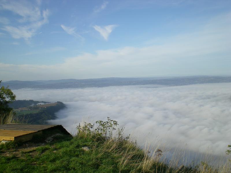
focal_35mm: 38
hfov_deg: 49.0
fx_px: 254
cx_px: 116
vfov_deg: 37.7
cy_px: 86
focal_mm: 6.3
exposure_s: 1/327
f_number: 4.6
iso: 50
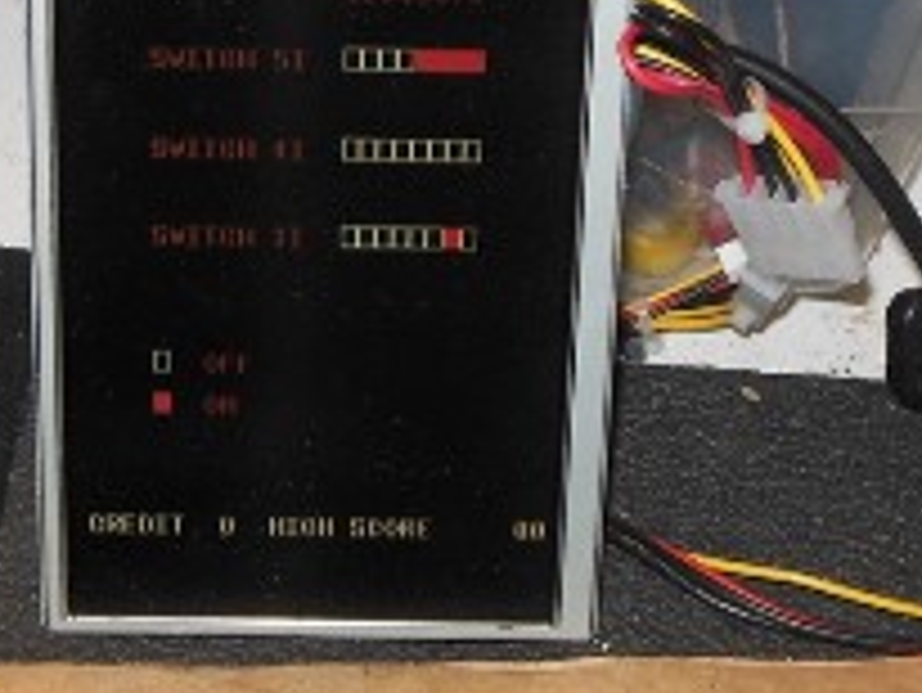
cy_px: 482
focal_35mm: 72
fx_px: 1919
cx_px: 4
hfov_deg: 25.7
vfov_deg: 20.4
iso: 125
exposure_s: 1/30
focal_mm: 6
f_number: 3.5
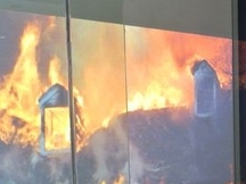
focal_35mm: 77
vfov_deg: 18.6
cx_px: 212
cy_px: 189
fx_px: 547
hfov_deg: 24.7
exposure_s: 1/30
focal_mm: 10
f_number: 3.5
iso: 720
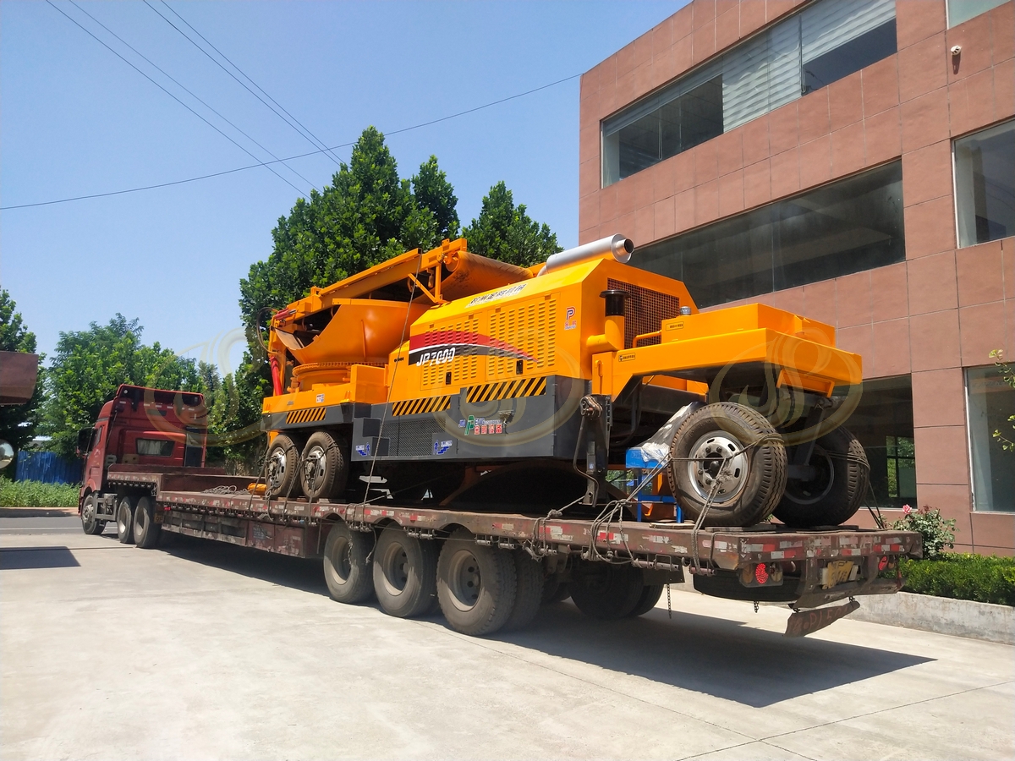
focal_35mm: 30
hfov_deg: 60.0
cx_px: 508
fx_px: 880
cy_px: 380
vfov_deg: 46.8
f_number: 1.8
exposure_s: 1/1718
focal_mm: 3.95
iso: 60
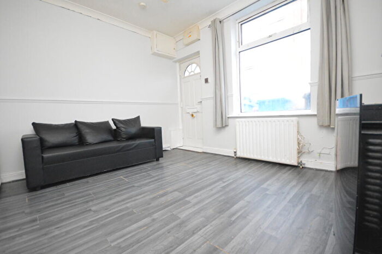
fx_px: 159
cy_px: 127
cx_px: 191
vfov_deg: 77.3
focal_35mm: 15
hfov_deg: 100.4
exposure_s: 1/50
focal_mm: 10
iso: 3200
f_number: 4
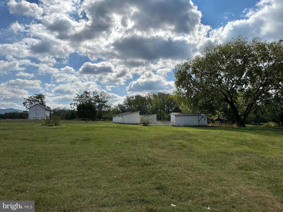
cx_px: 142
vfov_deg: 56.8
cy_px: 106
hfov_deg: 71.6
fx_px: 196
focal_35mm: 24
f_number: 1.78
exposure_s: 1/13699
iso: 80
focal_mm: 6.86
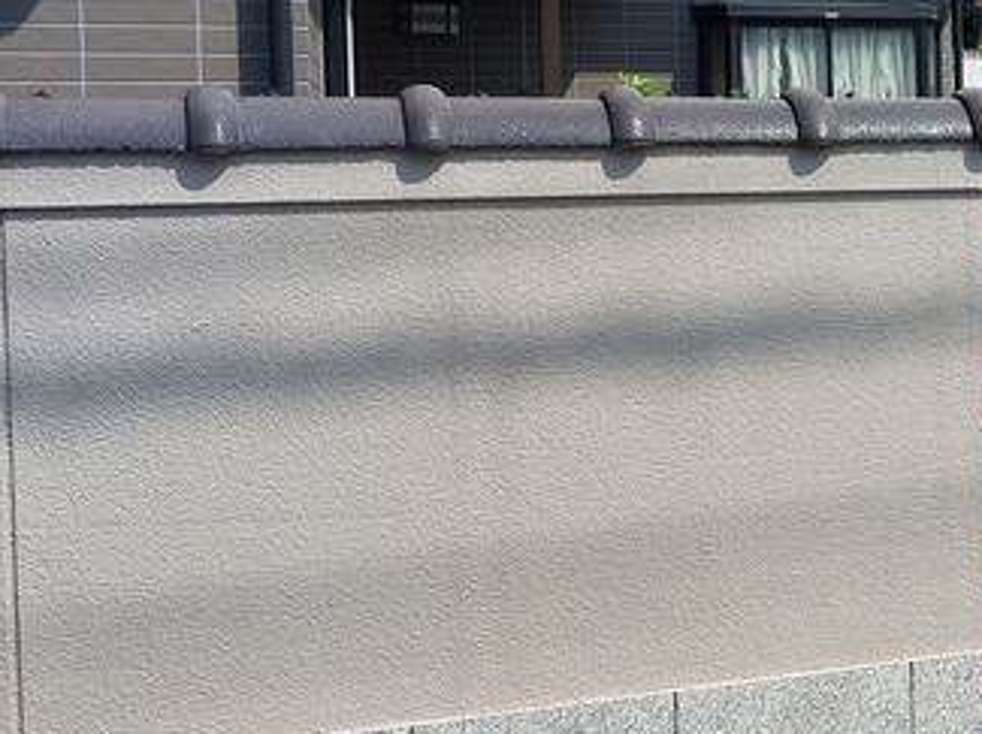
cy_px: 263
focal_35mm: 71
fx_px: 2012
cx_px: 1203
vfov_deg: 20.6
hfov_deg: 24.6
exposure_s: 1/949
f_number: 1.8
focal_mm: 5.23
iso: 25
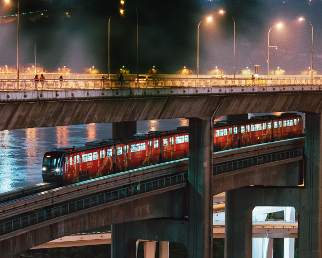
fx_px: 1516
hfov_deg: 12.0
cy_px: 153
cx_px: 37
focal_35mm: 159
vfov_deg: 9.7
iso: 1000
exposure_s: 1/100
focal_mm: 85
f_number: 1.6
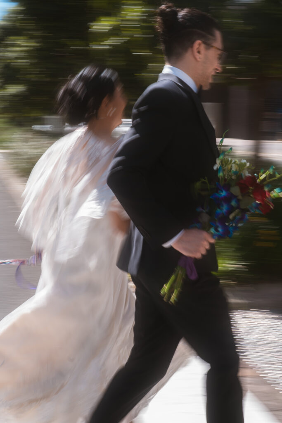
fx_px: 681
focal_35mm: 58
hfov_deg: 23.4
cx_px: 141
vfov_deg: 34.5
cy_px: 212
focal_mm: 39
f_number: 16
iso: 50
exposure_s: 1/30
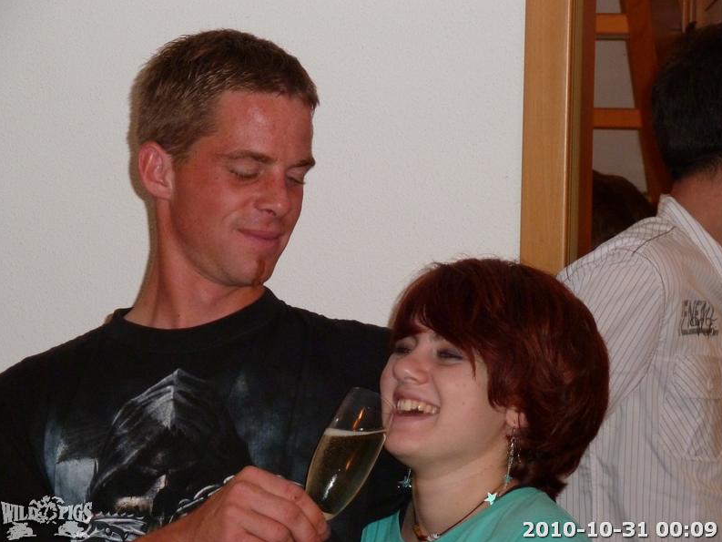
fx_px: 2503
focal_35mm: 120
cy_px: 271
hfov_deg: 16.4
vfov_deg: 12.4
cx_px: 361
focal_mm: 19.5
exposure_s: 1/10
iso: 400
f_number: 4.4
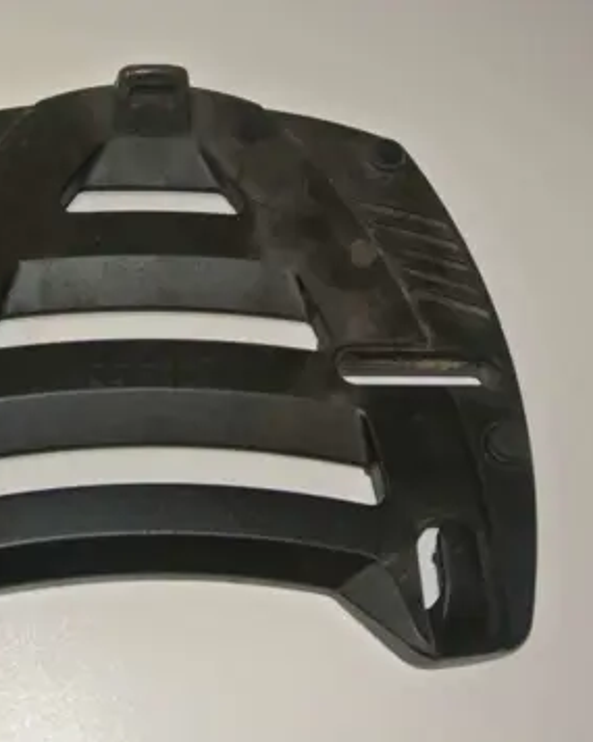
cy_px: 370
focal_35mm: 51
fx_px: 1120
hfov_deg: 28.9
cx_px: 112
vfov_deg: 36.7
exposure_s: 1/60
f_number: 4
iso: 200
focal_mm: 13.6
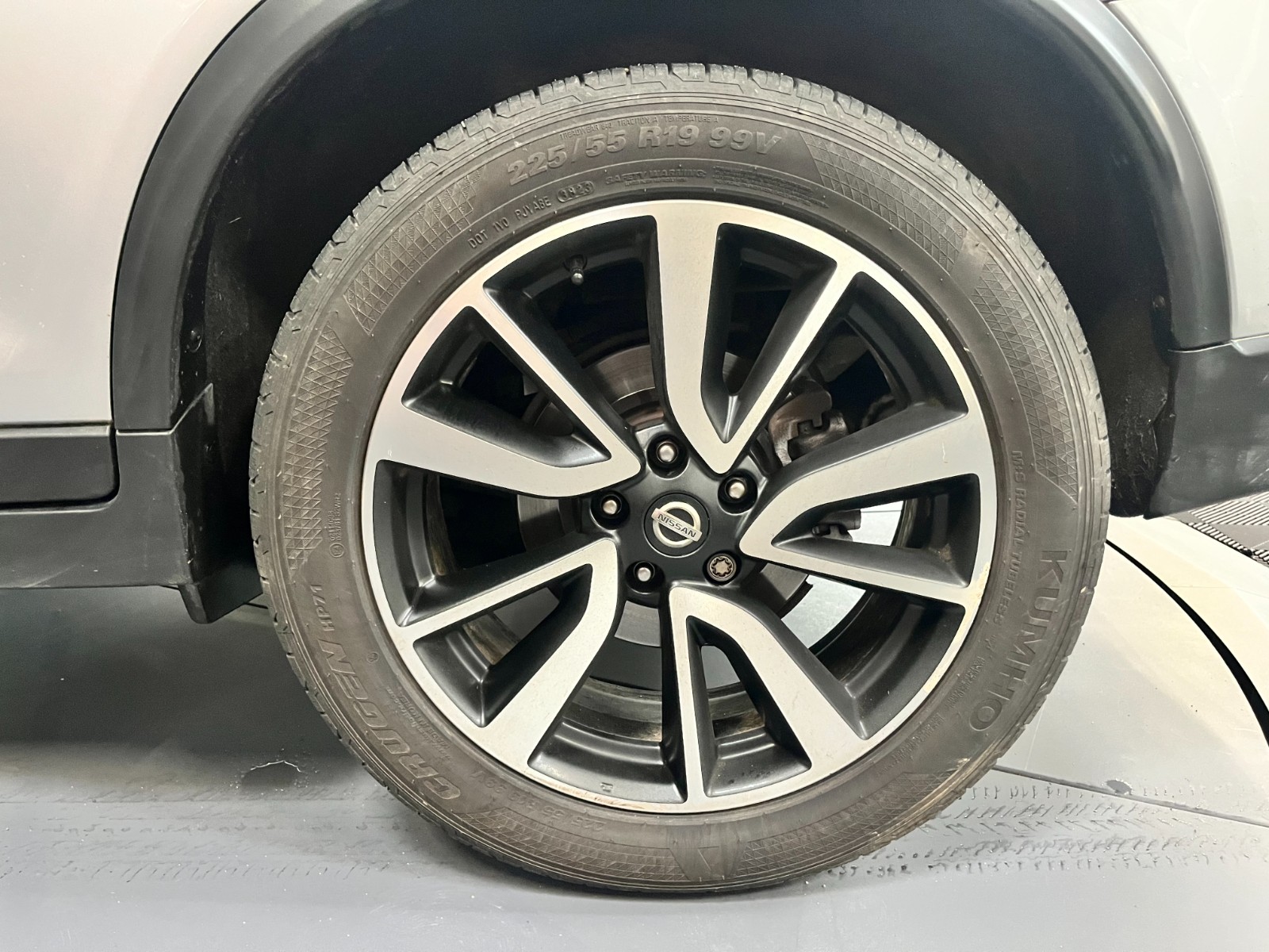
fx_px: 953
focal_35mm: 26
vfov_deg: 53.1
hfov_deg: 67.3
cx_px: 634
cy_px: 476
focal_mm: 5.1
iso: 500
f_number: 1.6
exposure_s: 1/25
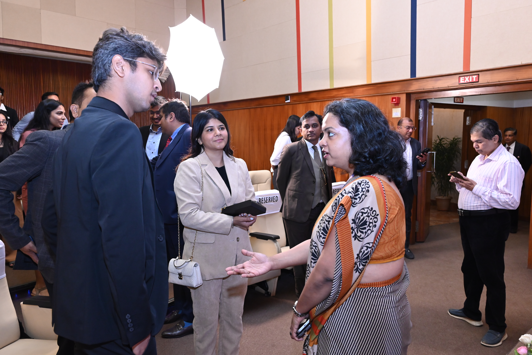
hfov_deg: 66.4
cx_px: 266
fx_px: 407
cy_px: 178
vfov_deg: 47.2
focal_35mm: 28
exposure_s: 1/100
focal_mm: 27.5
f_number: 6.3
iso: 2500
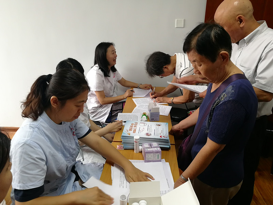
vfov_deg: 51.4
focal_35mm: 27
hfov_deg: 65.3
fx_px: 213
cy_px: 102
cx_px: 136
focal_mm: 3.84
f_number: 2.2
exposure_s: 1/33.3
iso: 200
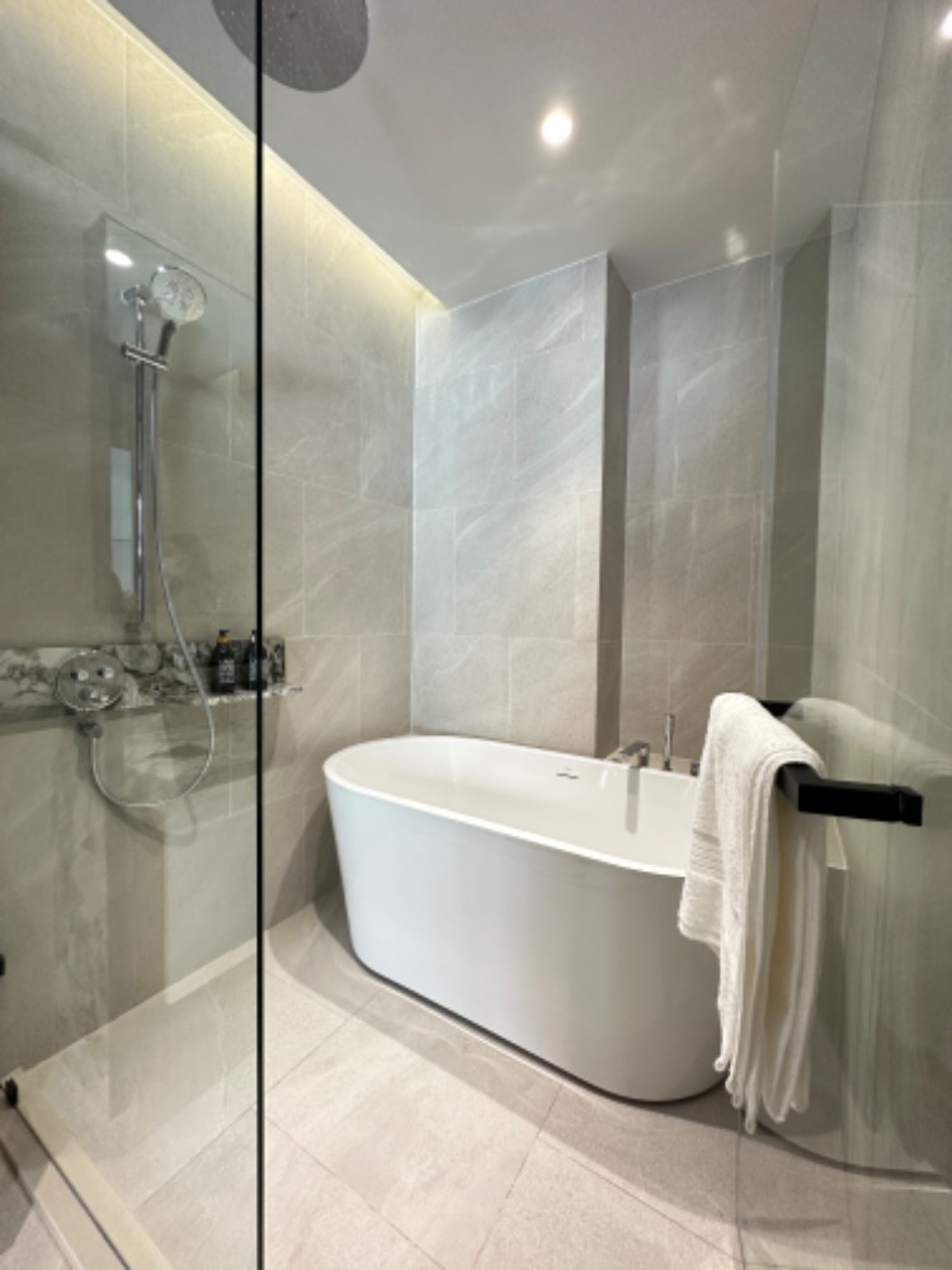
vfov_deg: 102.1
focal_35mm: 14
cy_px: 635
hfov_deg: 85.7
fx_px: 513
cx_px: 476
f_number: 2.2
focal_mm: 2.22
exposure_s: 1/50
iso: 160
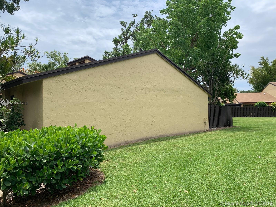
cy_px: 104
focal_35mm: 26
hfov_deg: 67.3
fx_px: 207
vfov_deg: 53.1
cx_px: 138
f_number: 1.8
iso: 25
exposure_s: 1/2681
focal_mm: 4.25
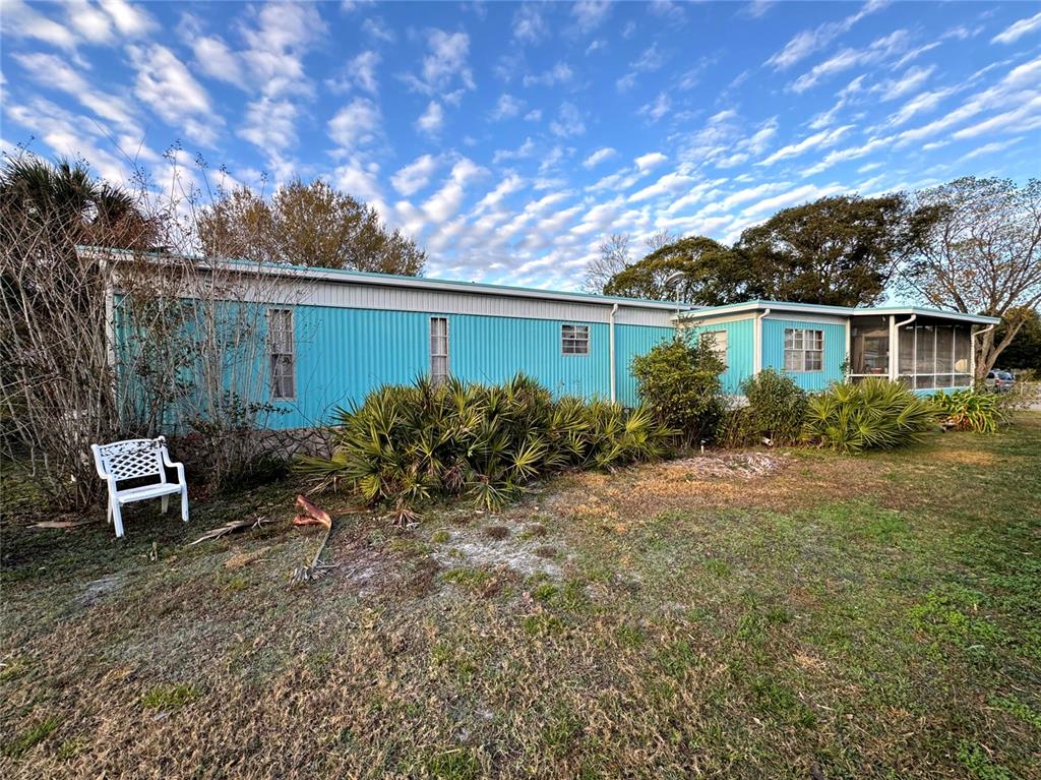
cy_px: 390
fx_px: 421
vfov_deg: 85.6
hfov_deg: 102.1
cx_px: 520
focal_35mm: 14
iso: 40
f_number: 2.2
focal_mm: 2.22
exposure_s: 1/313
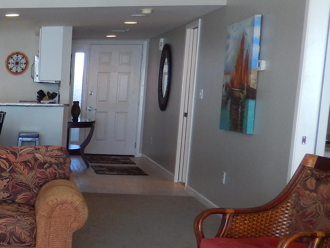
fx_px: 686
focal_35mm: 72
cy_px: 223
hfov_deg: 23.5
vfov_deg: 20.0
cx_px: -112
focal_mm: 4.5
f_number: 3.4
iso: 125
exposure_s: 1/50
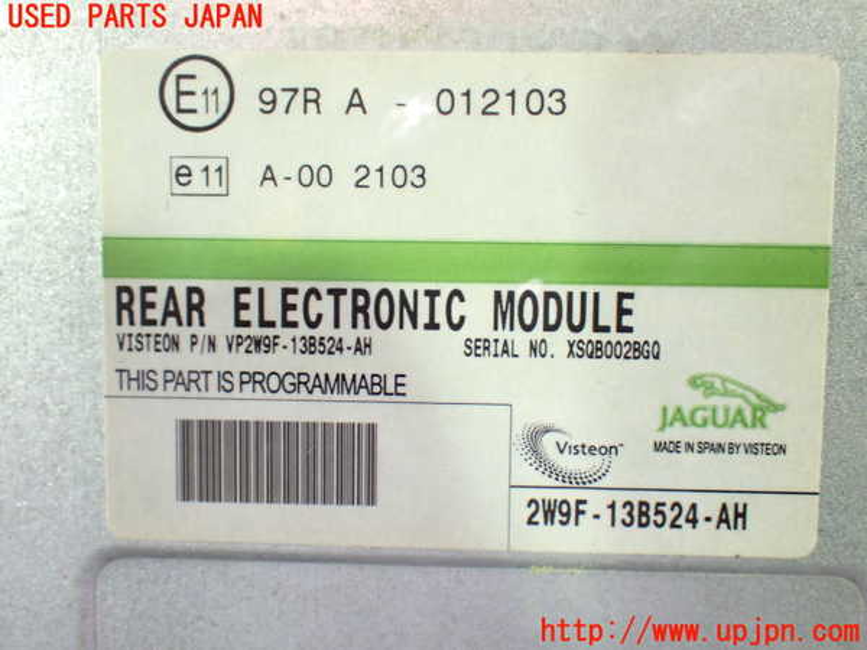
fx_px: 1102
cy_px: 325
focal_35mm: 44
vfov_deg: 32.9
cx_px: 434
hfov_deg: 42.9
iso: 800
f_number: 2.9
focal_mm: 7.84
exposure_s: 1/50
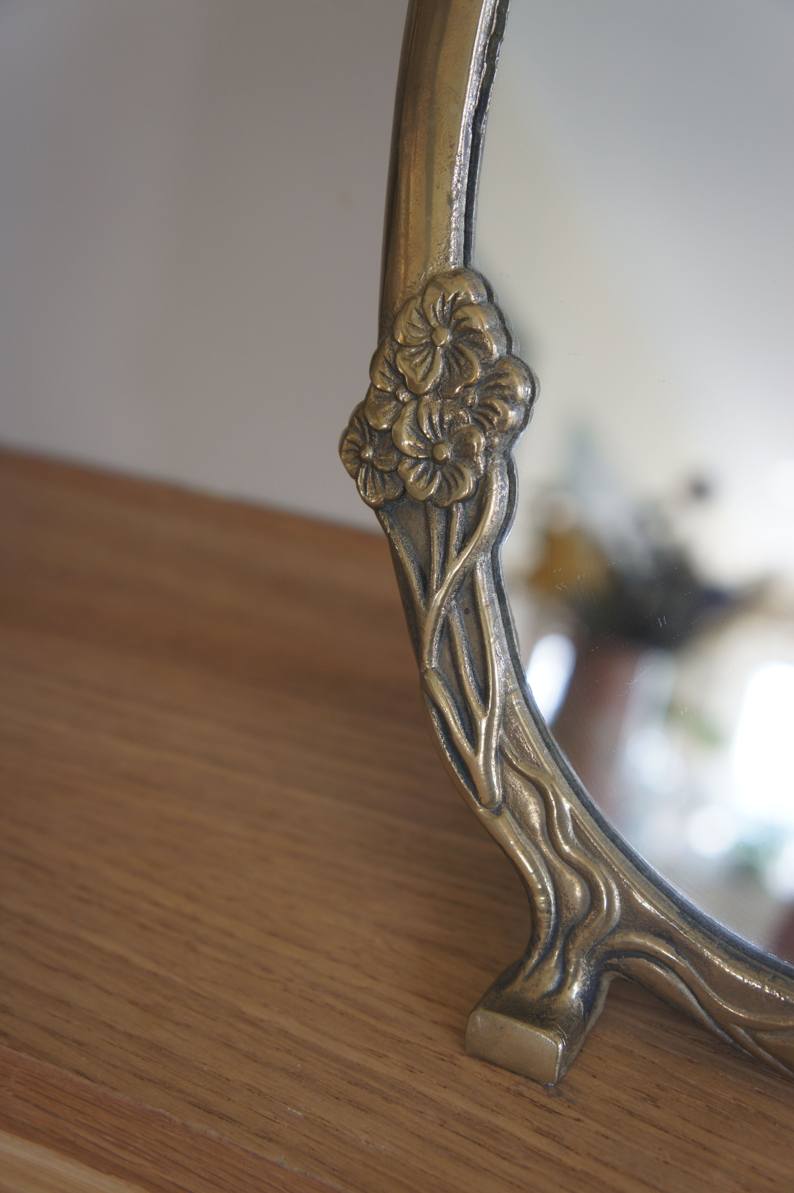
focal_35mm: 45
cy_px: 596
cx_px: 397
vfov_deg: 43.6
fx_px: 1490
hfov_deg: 29.8
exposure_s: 1/50
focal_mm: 30
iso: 200
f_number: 4.5
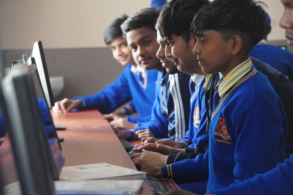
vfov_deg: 10.4
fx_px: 1074
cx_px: 146
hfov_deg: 15.5
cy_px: 98
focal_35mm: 132
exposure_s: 1/160
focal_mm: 88
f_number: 5
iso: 3200
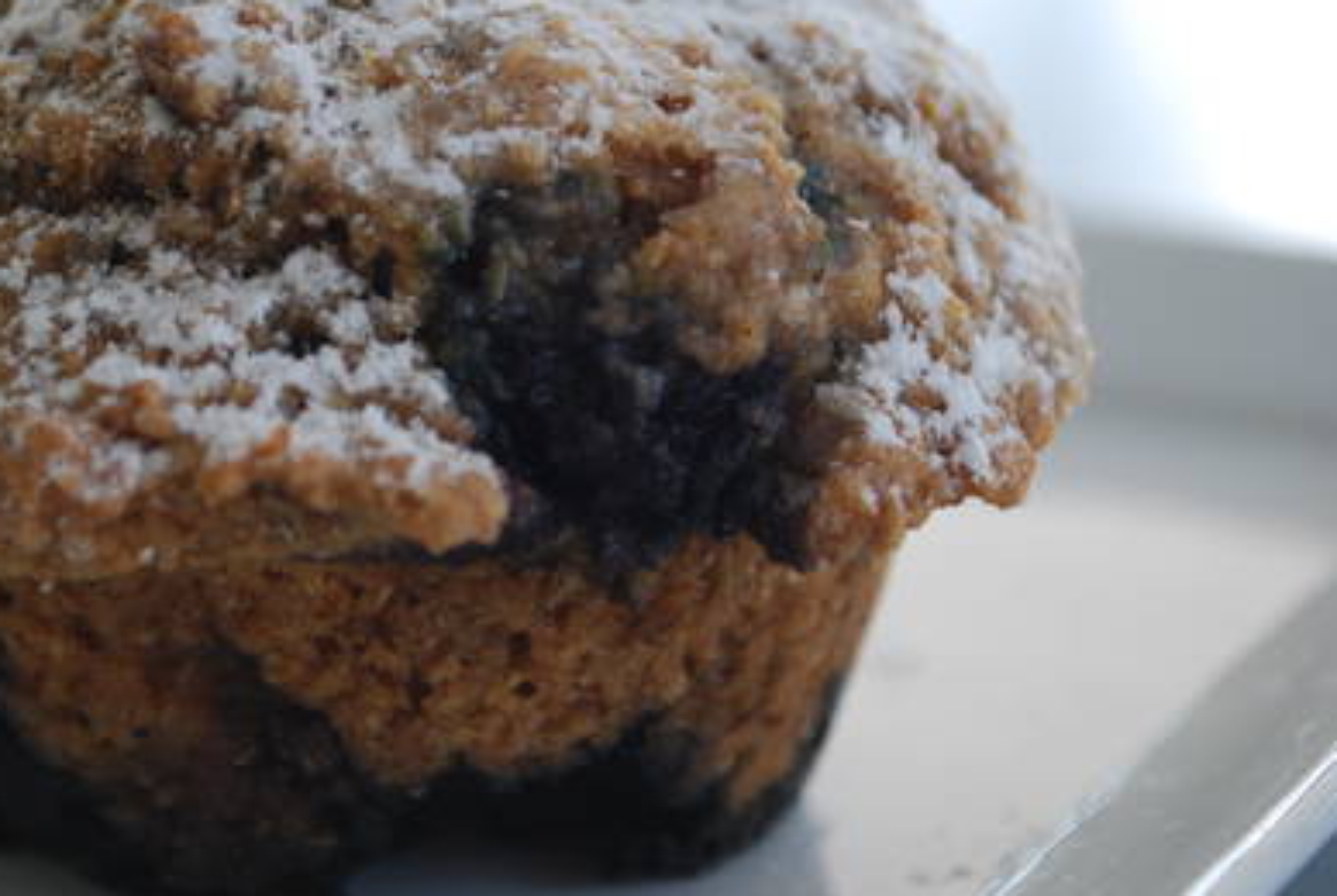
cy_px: 395
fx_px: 4266
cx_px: 469
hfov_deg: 17.8
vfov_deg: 12.0
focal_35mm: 115
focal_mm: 55
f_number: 5.6
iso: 400
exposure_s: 1/50
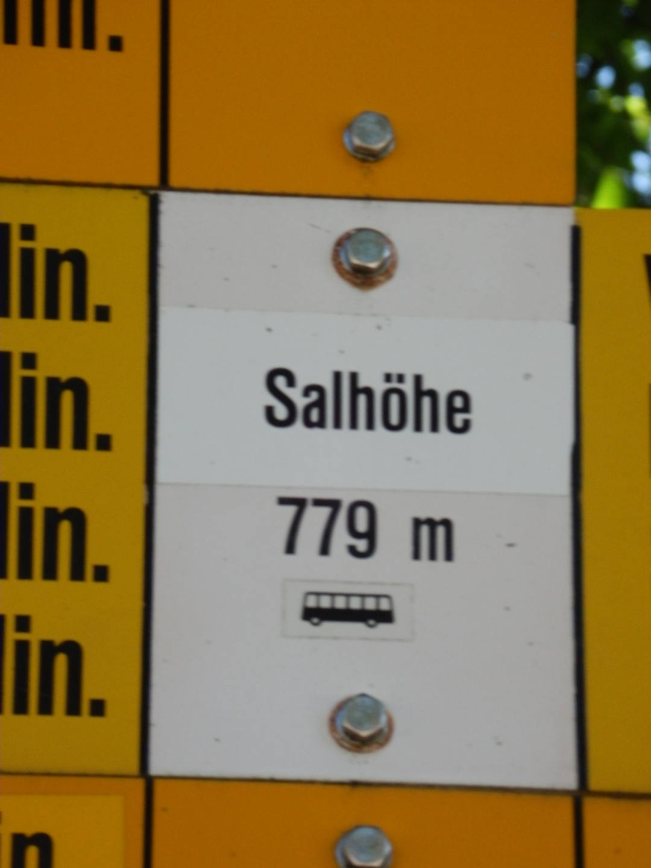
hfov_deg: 4.9
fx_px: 7573
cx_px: 326
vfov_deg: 6.6
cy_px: 434
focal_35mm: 302
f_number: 6.5
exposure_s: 1/200
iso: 320
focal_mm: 53.9
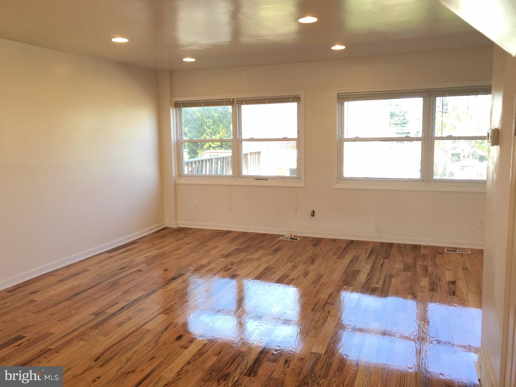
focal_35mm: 29
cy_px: 194
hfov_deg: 61.7
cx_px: 258
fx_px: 432
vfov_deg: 48.2
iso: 25
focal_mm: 4.15
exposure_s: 1/60
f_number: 2.2
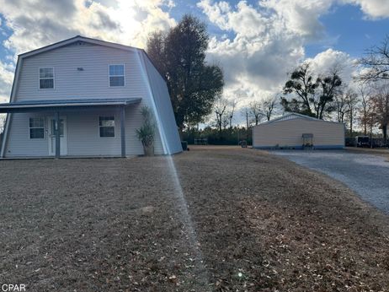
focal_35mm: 26
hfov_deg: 67.3
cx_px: 183
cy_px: 144
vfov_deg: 53.0
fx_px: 292
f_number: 1.78
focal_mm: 6.76
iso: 125
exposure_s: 1/7353
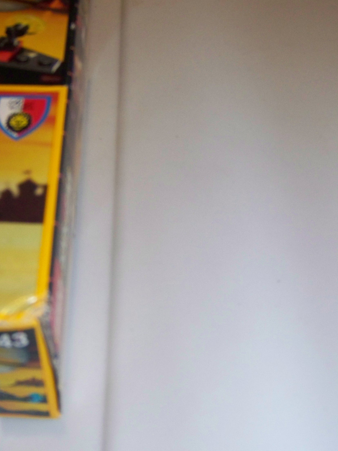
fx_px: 651
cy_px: 206
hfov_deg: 28.9
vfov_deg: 38.2
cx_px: 105
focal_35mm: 50
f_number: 2.8
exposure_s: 1/30
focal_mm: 5.85
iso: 200
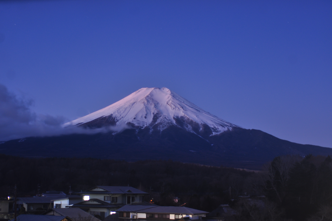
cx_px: 166
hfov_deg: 36.9
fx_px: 497
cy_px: 110
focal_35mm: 54
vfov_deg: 25.0
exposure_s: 30
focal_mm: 36
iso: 200
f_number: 3.8
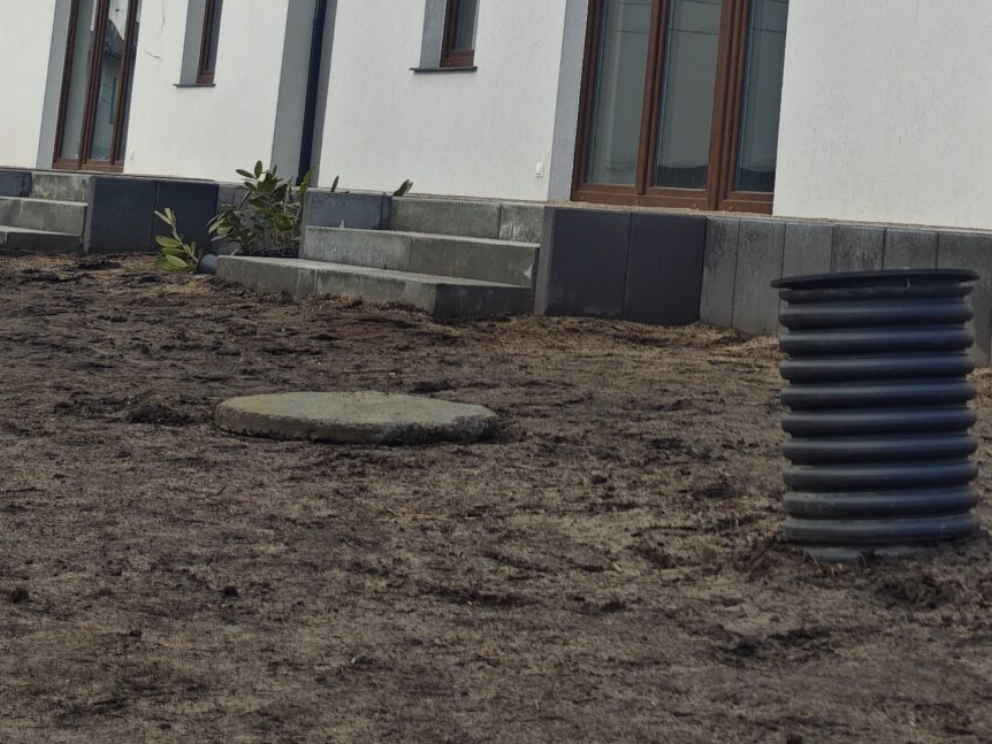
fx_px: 2723
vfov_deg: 14.9
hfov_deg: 20.2
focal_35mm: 95
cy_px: -197
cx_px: 906
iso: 50
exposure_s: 1/429
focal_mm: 8.72
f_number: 2
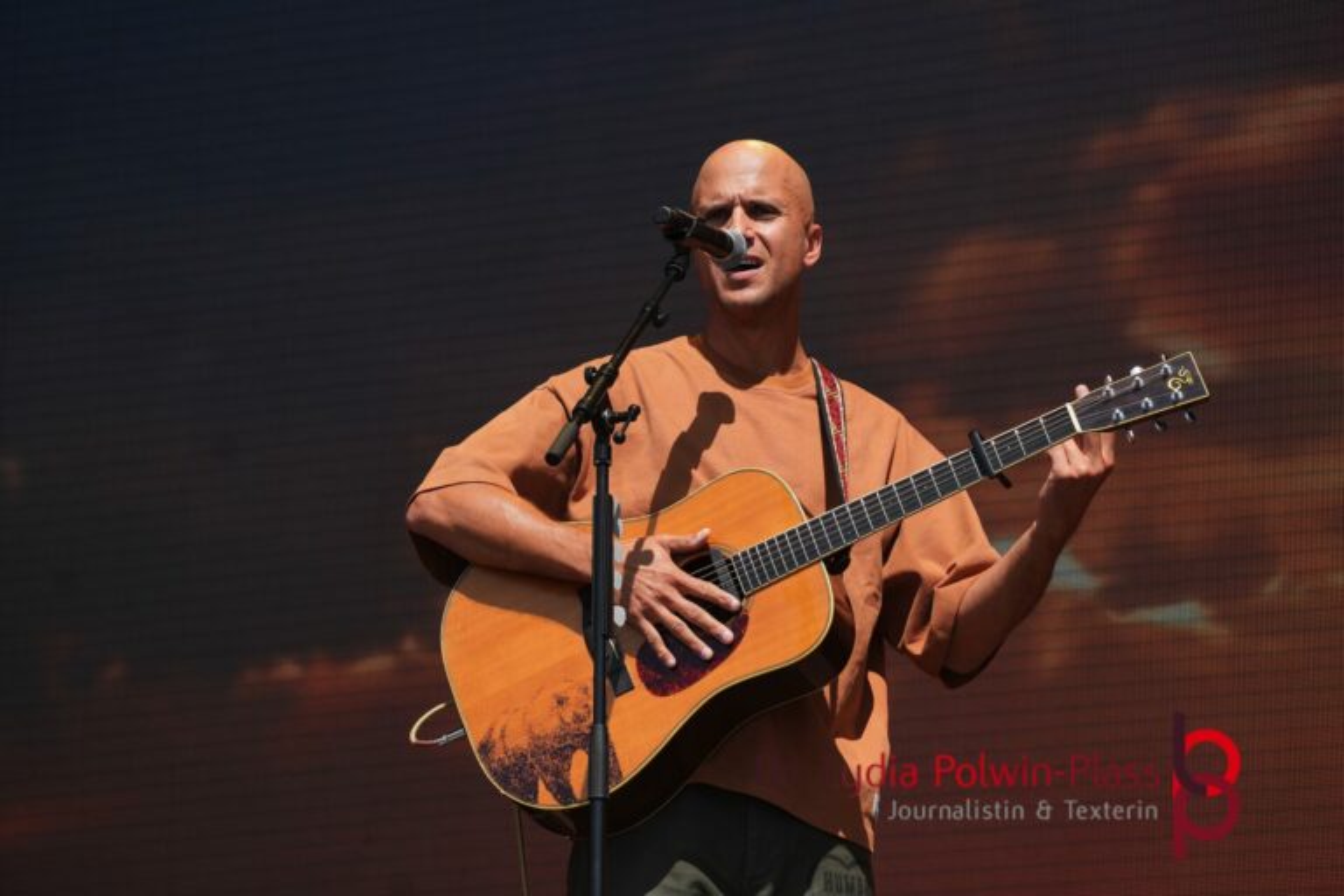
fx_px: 6607
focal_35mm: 177
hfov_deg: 11.6
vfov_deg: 7.8
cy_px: 448
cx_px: 672
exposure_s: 1/320
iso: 100
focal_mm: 118
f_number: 7.1
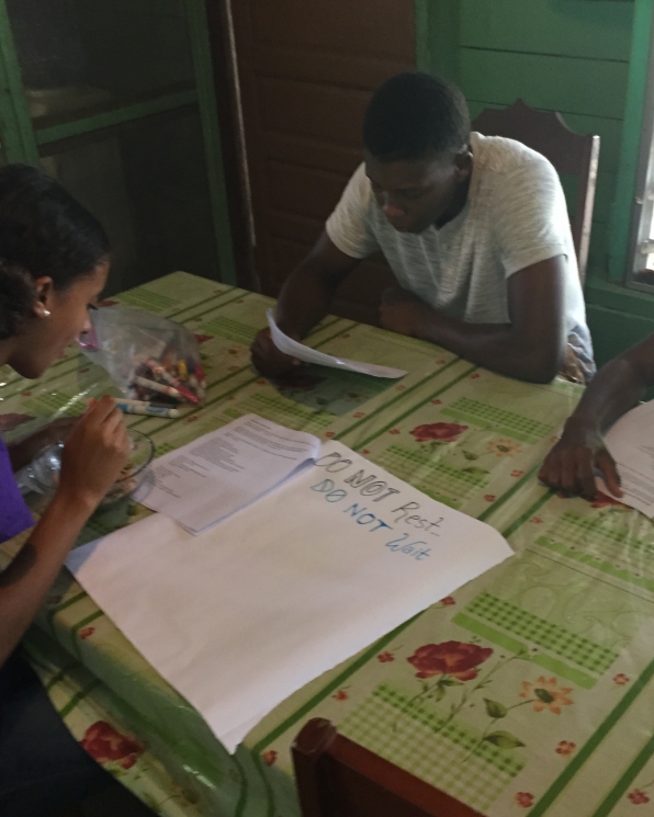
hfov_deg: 39.1
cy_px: 408
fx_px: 919
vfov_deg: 47.9
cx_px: 377
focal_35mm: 38
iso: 160
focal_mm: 4.15
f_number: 2.2
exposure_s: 1/30
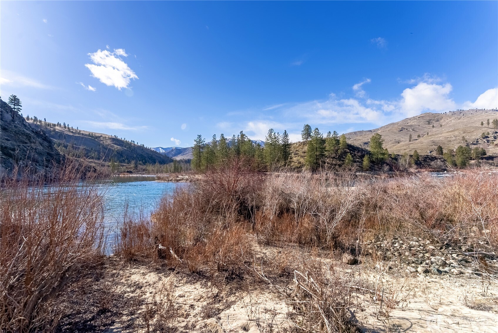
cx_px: 249
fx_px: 194
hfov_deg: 104.2
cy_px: 166
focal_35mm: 14
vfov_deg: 81.3
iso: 100
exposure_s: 1/4000
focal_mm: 14
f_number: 11
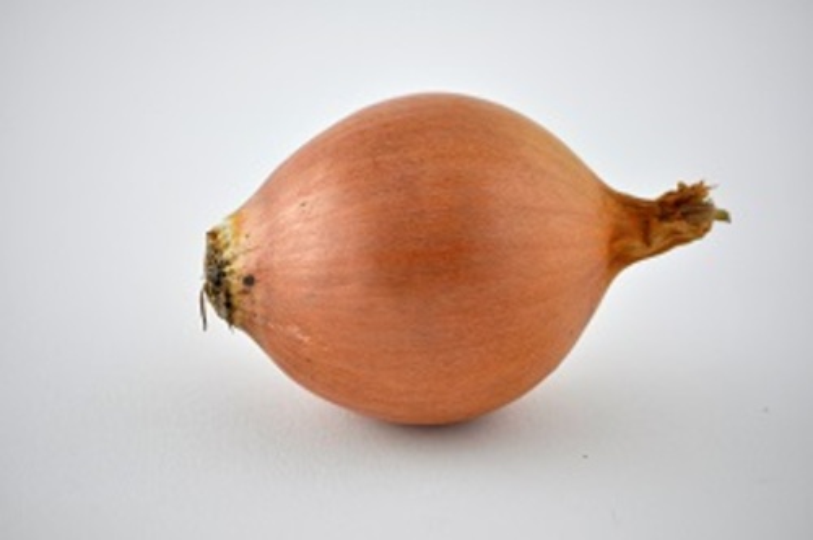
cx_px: 406
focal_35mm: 300
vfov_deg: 4.6
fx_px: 6766
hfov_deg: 6.9
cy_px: 270
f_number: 5.6
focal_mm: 200
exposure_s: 1/160
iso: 800
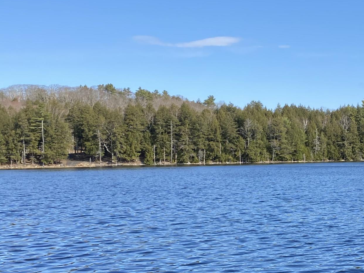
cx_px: 360
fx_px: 663
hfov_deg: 28.9
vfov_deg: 23.1
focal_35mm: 63
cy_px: 205
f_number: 1.8
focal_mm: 4.25
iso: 32
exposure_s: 1/1931
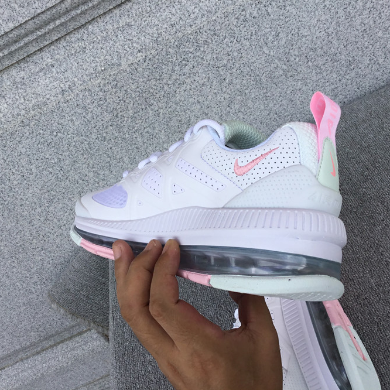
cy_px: 194
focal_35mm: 37
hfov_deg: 44.9
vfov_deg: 44.9
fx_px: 472
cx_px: 183
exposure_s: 1/488
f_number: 2.4
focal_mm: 3.3
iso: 25
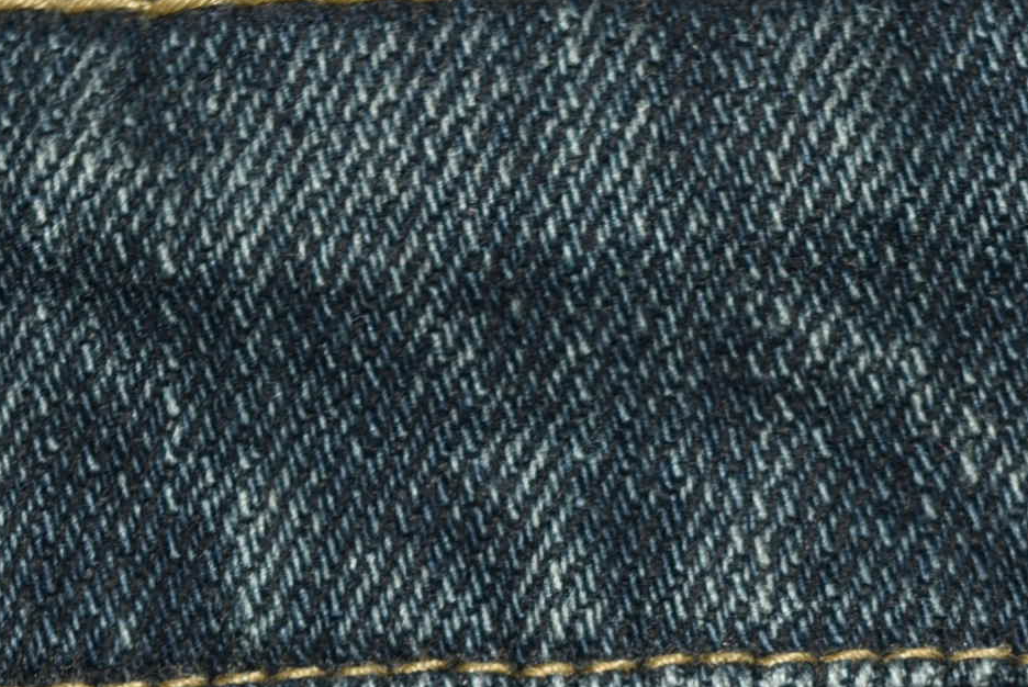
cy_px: 1015
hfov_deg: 7.8
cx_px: 825
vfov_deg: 5.2
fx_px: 7534
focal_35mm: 264
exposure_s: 1/60
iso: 100
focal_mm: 55
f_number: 8
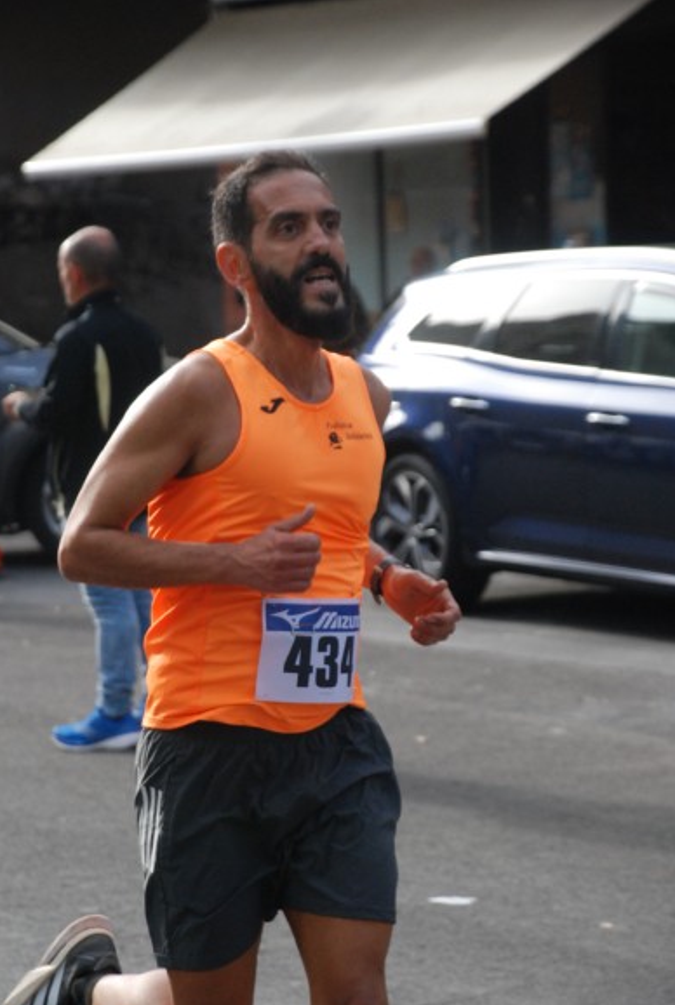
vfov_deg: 12.5
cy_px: 518
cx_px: 333
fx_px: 4577
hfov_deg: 8.4
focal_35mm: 164
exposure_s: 1/640
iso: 1000
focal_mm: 105
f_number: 5.6
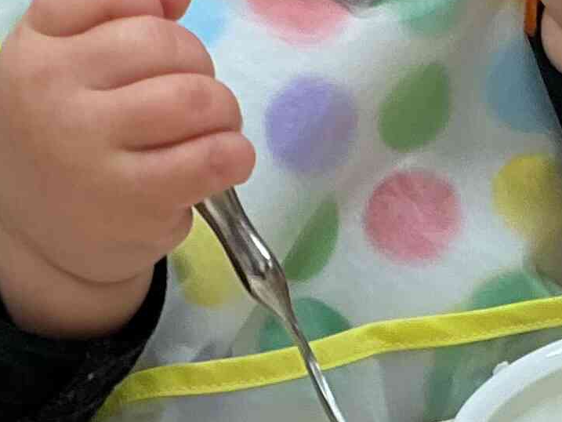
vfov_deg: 9.1
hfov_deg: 12.1
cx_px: 223
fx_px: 2647
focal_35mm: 163
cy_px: 197
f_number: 1.8
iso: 40
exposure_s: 1/50
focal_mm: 3
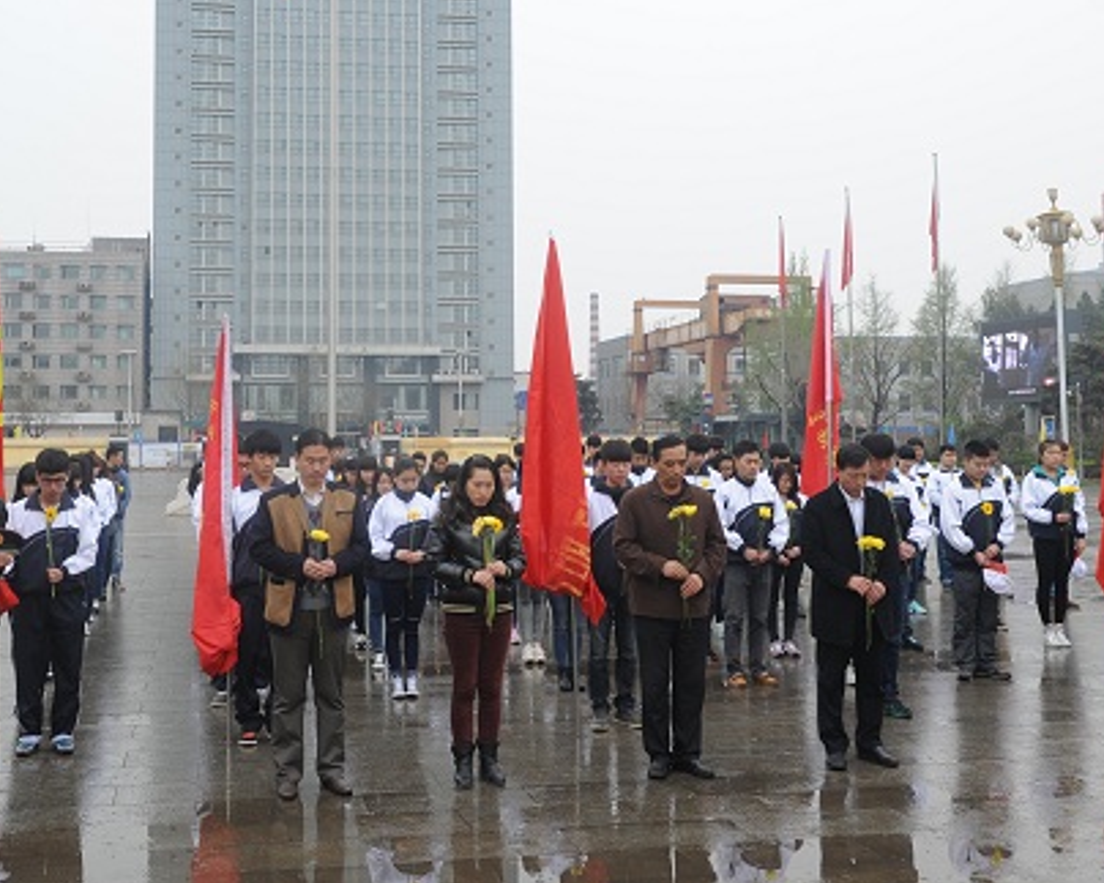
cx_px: 482
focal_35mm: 43
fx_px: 1405
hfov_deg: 42.8
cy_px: 346
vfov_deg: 34.7
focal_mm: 29
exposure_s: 1/160
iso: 320
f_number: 6.3
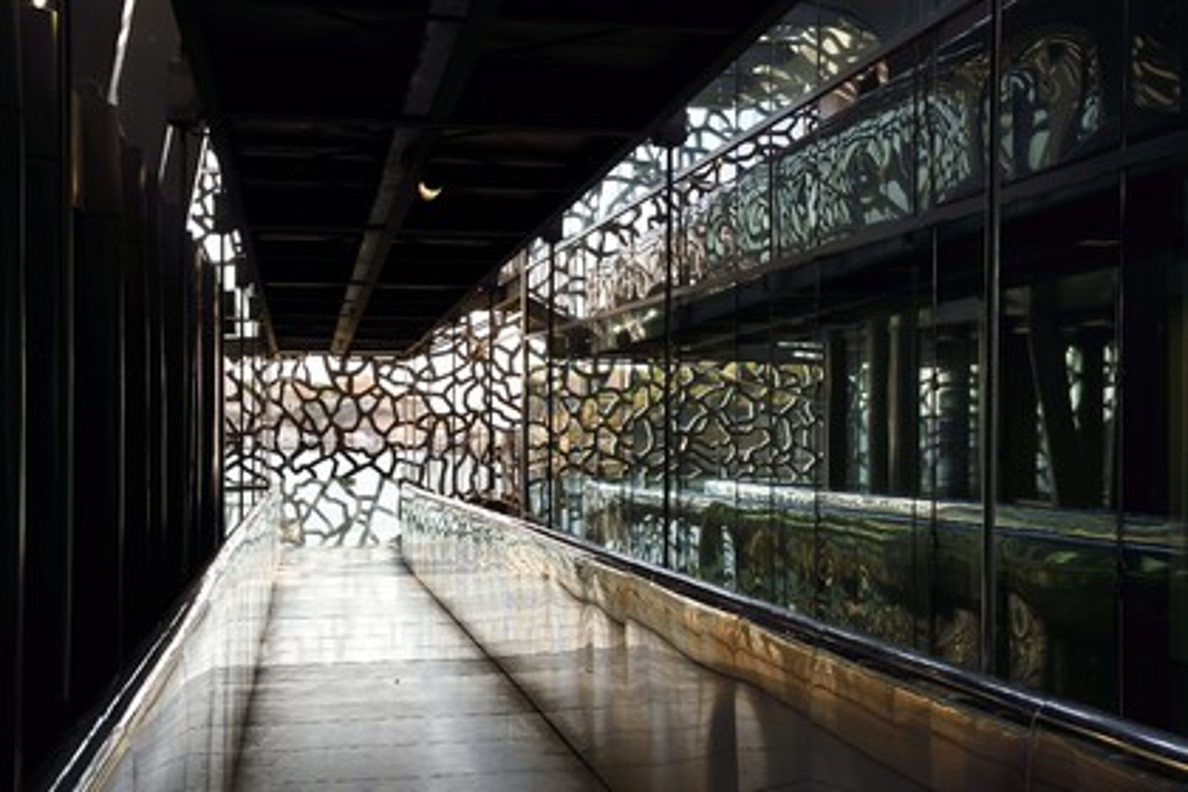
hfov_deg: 44.5
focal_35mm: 44
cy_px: 396
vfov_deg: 30.5
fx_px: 1452
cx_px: 594
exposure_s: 1/80
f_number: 9
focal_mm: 44
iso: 200
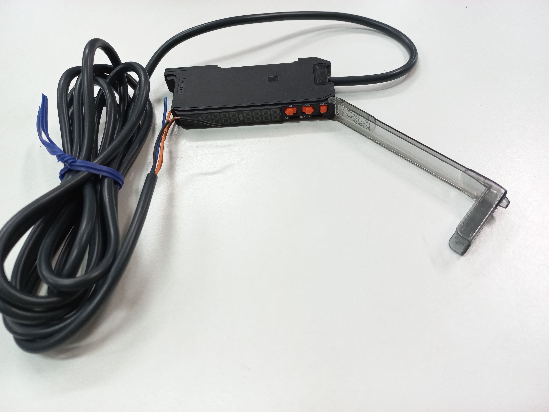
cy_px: 206
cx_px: 274
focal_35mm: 25
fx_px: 396
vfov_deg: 54.9
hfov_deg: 69.4
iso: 250
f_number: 1.8
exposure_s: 1/50
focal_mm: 4.6
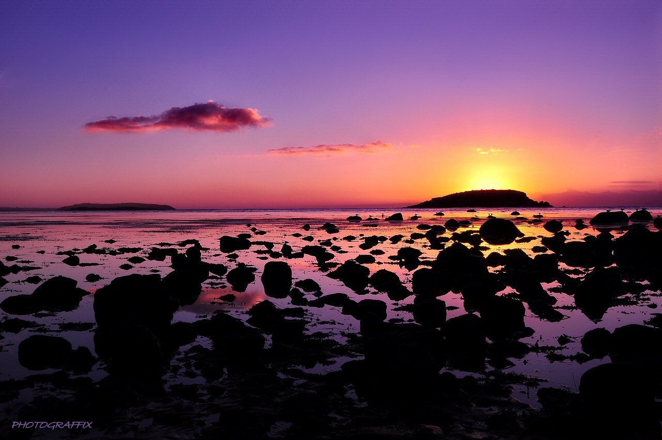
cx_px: 331
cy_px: 220
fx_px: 689
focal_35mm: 38
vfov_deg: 35.4
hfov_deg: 51.3
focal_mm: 25
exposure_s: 1/30
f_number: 25
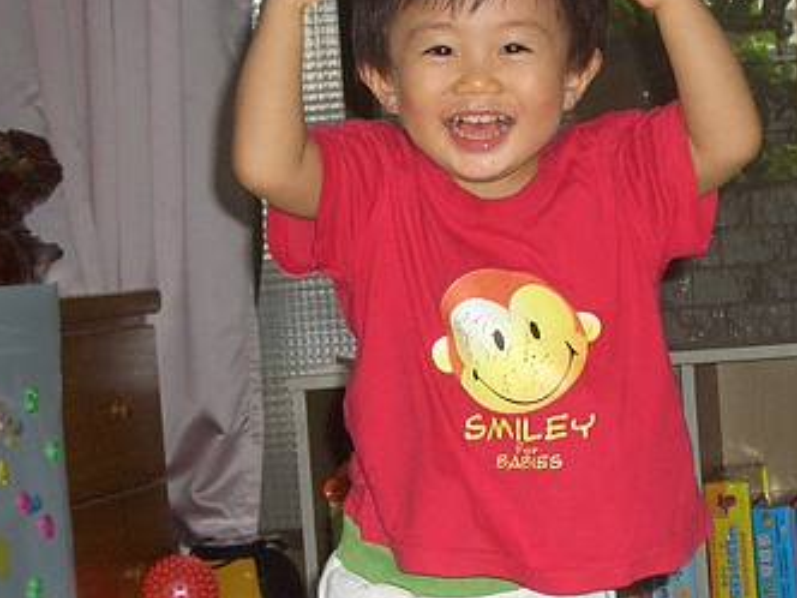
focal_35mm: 112
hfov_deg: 17.5
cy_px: 339
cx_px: 490
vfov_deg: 13.2
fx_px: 2579
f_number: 3.5
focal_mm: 10.2
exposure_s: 1/60
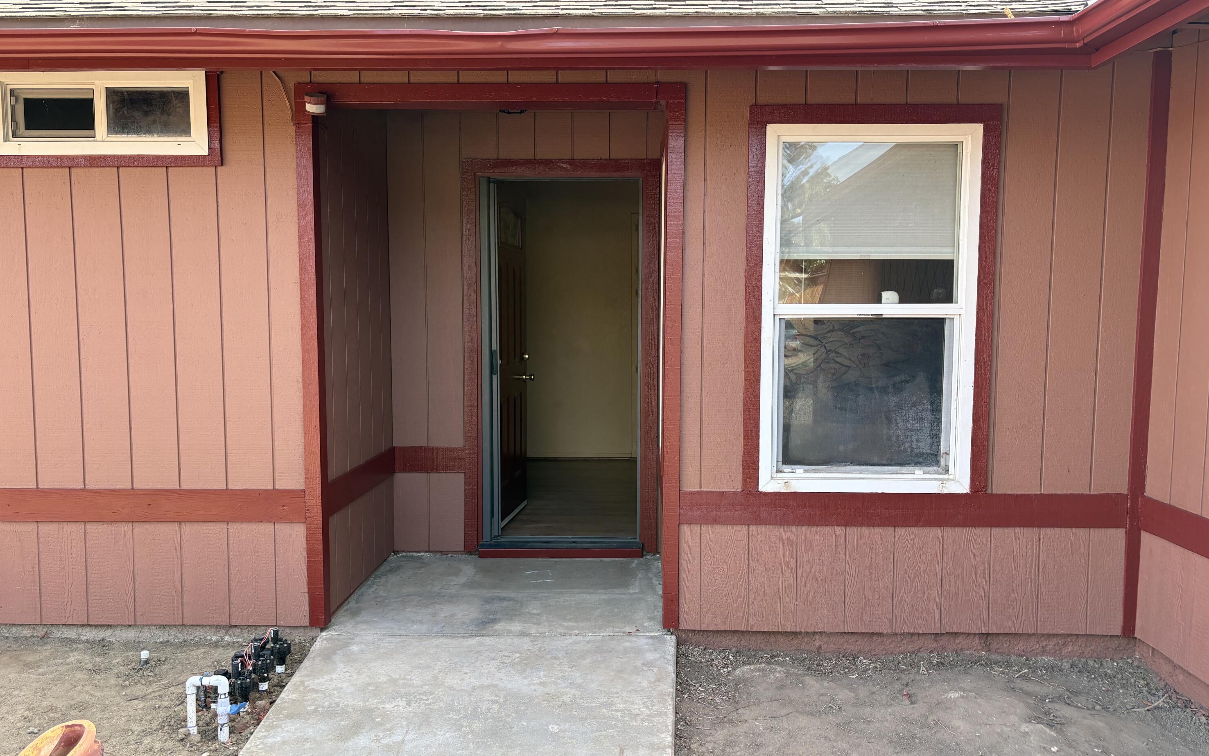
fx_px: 923
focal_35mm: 28
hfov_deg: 66.5
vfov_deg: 44.5
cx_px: 600
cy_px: 385
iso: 40
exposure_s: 1/276
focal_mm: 5.96
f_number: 1.6
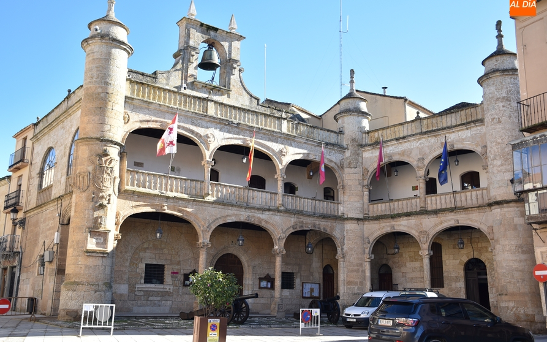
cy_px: 162
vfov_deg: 34.4
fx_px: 552
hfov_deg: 52.8
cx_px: 273
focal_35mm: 37
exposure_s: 1/250
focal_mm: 24
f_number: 3.8
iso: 100
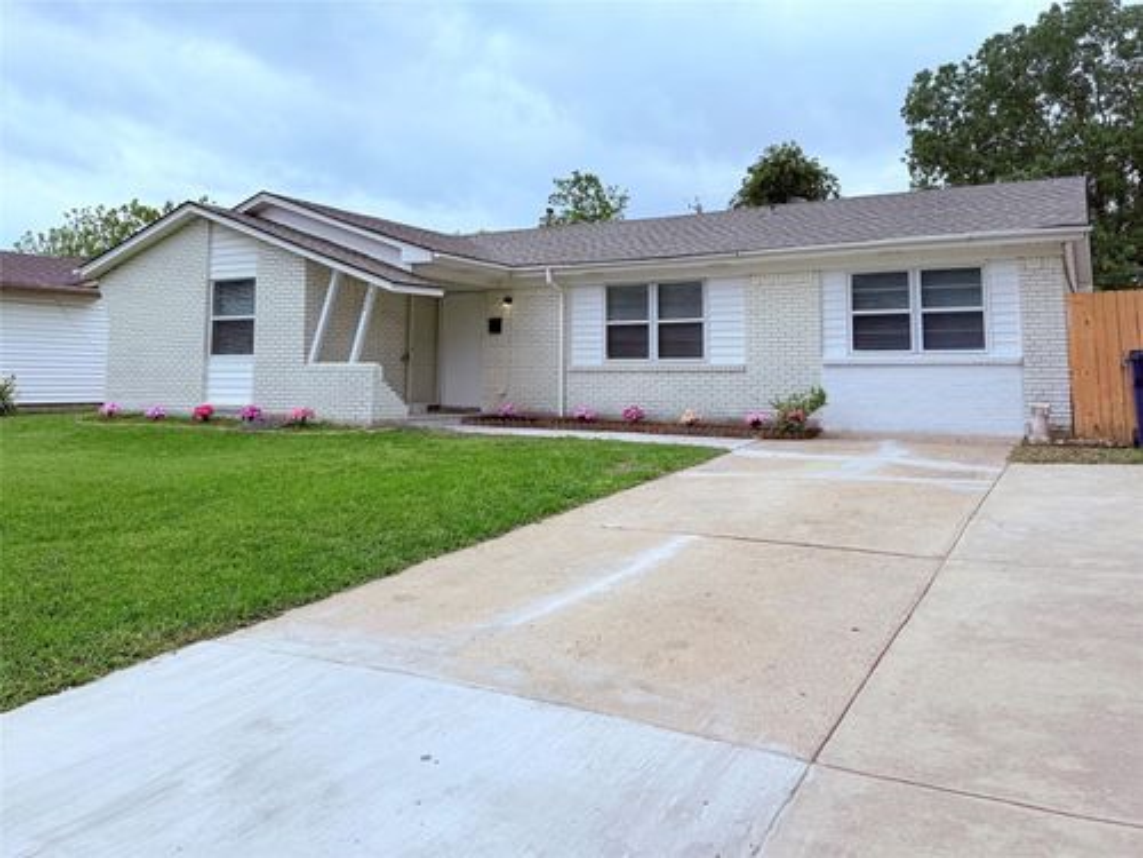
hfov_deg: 71.6
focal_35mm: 24
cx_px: 572
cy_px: 429
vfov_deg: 56.8
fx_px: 792
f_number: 1.78
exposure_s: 1/3584
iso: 80
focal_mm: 6.76
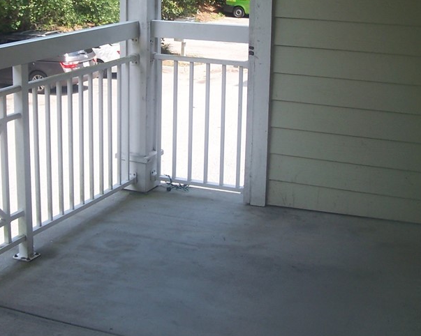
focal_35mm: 63
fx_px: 785
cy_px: 86
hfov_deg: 30.0
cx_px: 170
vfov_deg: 24.0
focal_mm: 6.3
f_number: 2.8
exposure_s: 1/180
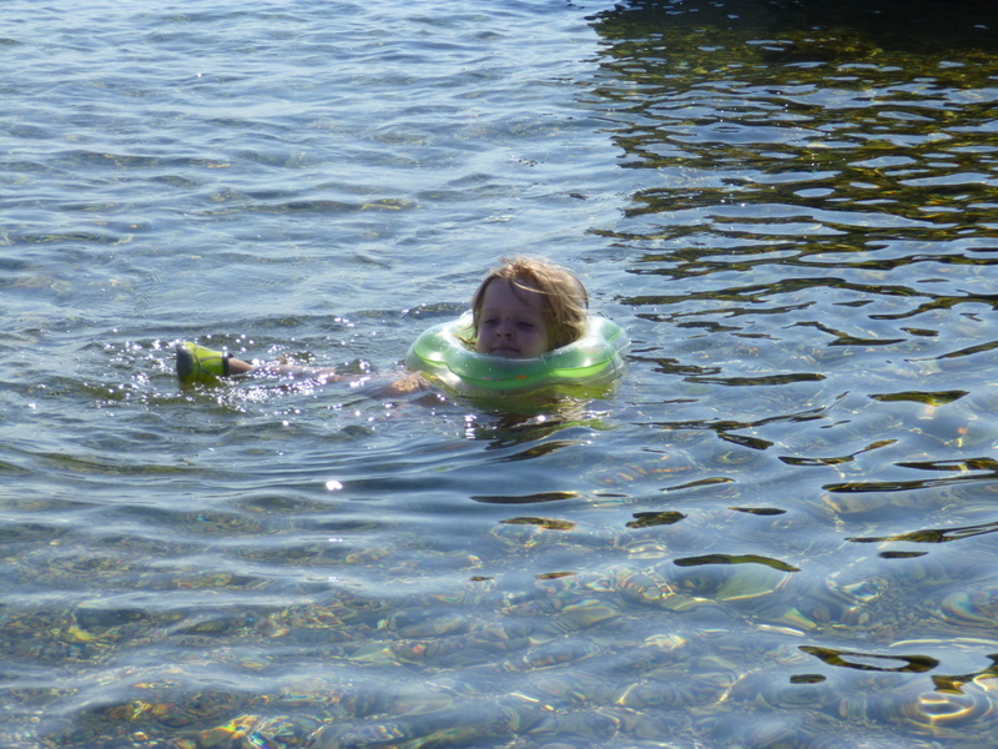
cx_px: 499
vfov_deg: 13.8
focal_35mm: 107
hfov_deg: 18.4
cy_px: 374
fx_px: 3085
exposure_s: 1/400
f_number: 5.4
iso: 100
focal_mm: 19.1
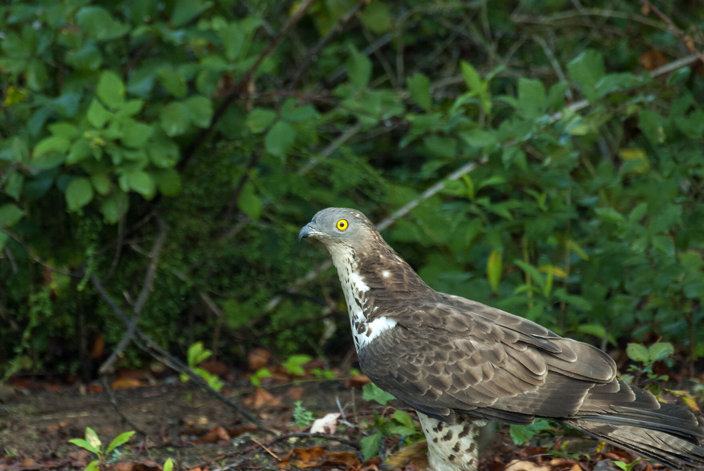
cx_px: 281
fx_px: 16019
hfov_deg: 2.5
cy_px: 316
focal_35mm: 818
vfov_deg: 1.7
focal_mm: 400
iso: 250
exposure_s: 1/80
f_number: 6.3
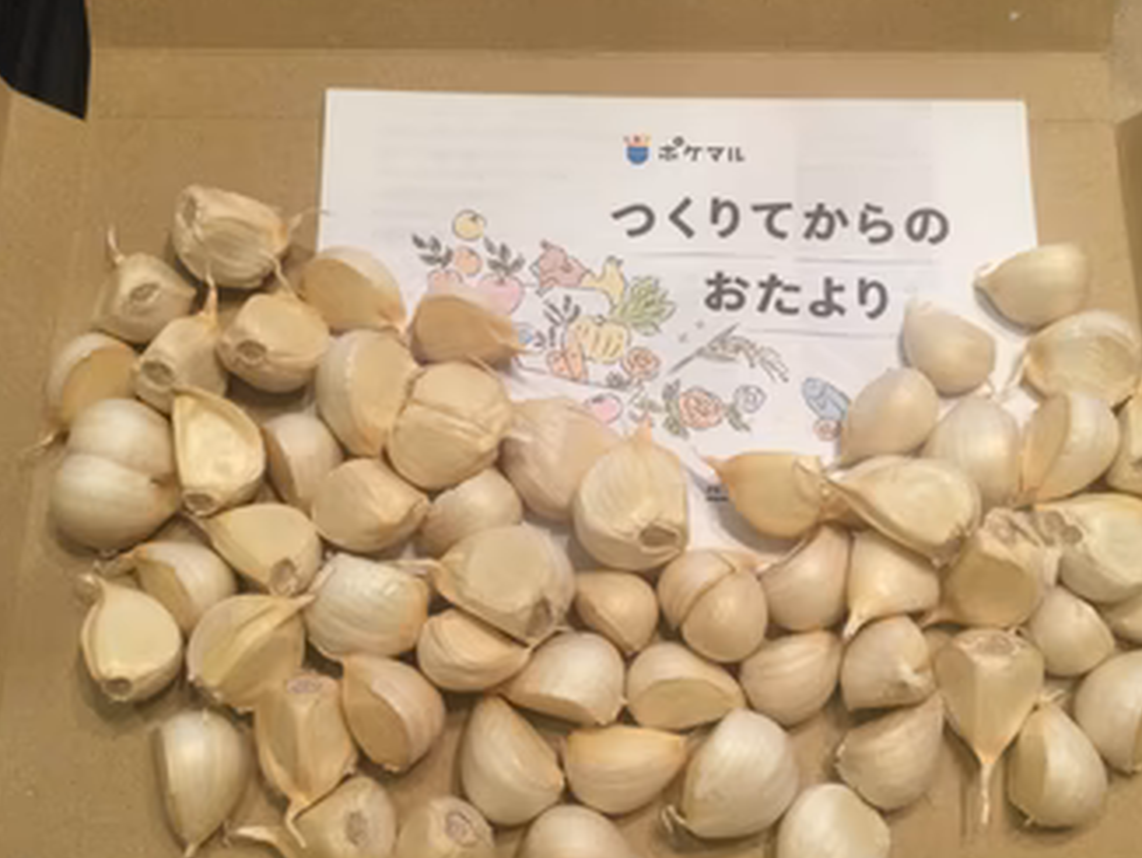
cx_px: 624
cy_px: 476
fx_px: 1255
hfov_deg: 48.9
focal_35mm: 38
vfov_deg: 37.7
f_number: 2.4
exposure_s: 1/30
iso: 80
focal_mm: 3.3
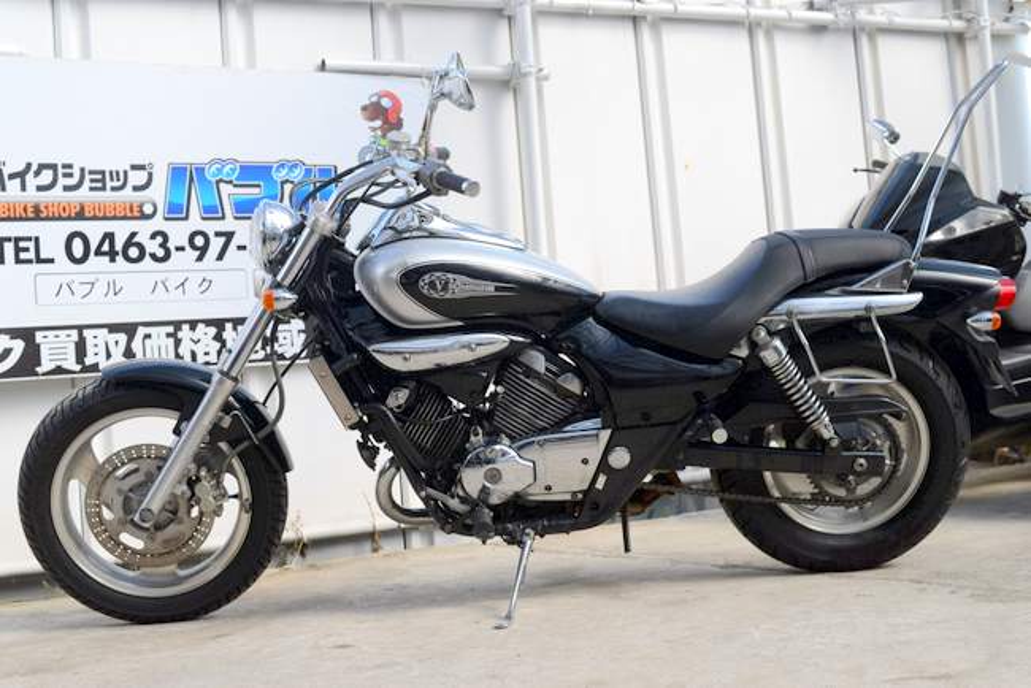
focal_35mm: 50
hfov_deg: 39.6
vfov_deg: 27.0
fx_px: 1433
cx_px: 516
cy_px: 344
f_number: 6.3
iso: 100
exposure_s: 1/160
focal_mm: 50
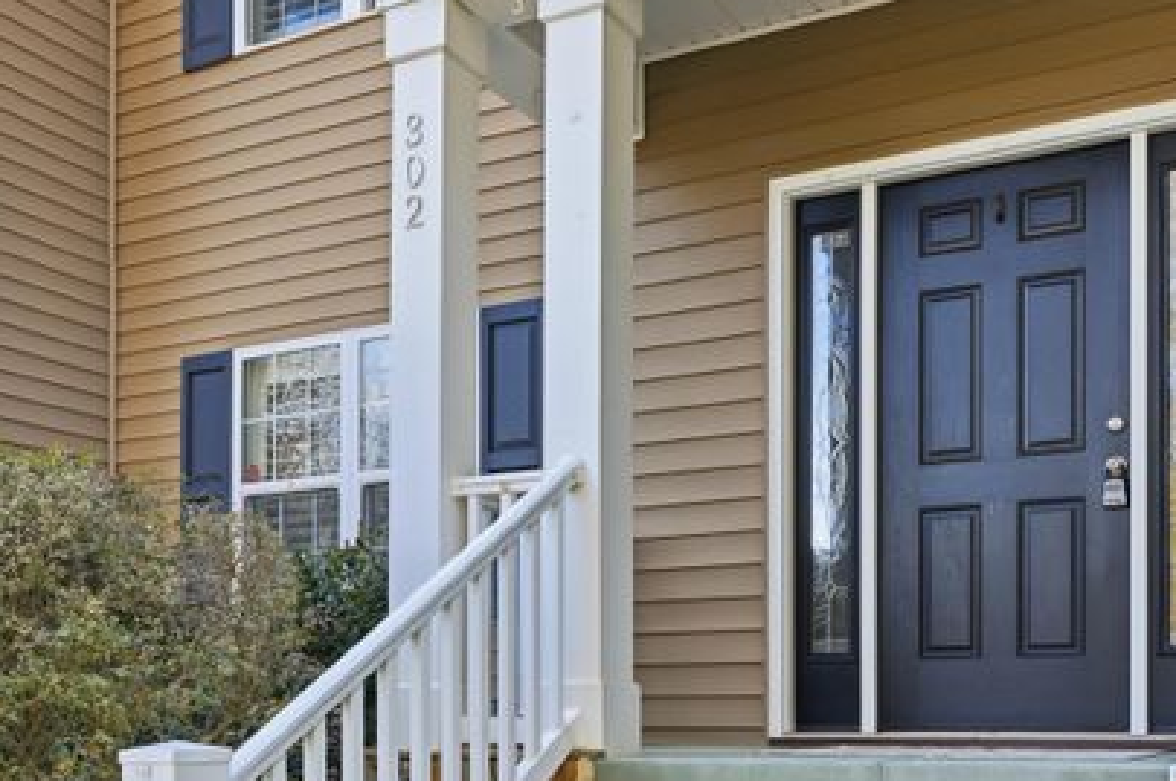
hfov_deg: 51.8
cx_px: 674
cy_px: 389
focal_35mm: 37
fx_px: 1207
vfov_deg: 35.9
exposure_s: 1/1000
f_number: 9
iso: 250
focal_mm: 30
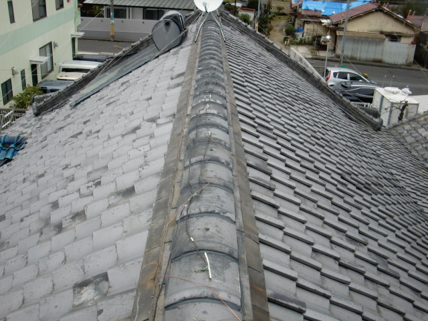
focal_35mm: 38
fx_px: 470
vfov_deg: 37.7
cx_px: 214
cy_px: 160
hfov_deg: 49.0
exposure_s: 1/200
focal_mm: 6.66
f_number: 3.9
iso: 64
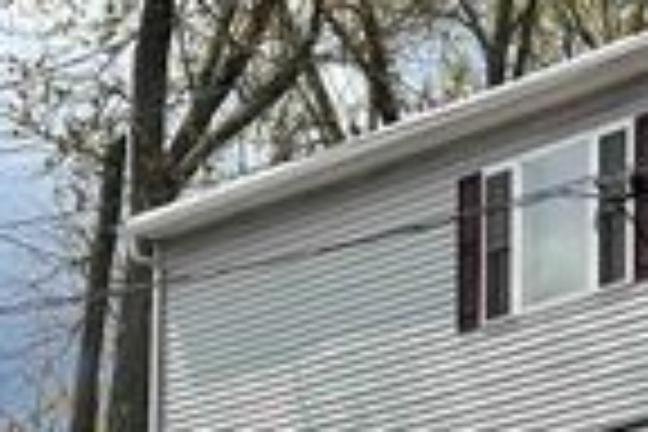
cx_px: 1035
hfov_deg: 11.3
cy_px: 664
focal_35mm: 173
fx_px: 3114
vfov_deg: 7.8
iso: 64
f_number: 1.78
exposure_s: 1/4367
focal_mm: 6.86
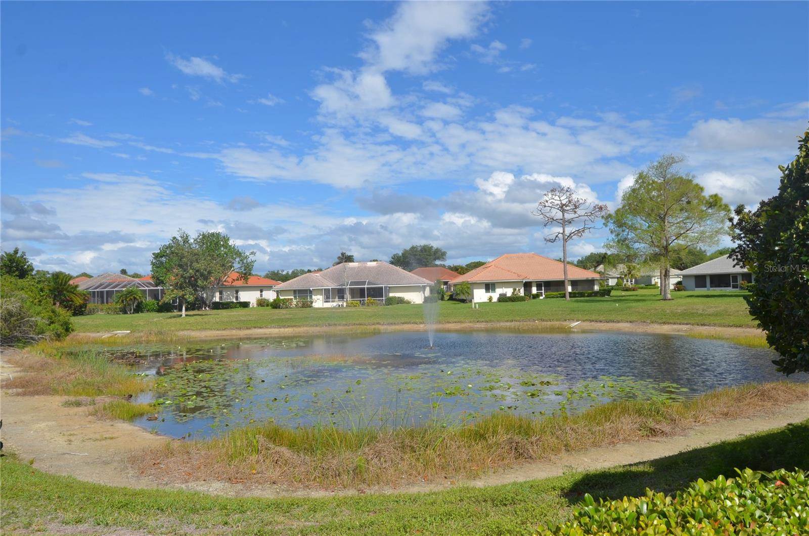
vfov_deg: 36.7
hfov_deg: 53.2
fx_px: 807
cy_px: 268
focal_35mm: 36
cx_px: 404
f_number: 9
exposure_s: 1/320
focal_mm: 24
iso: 100
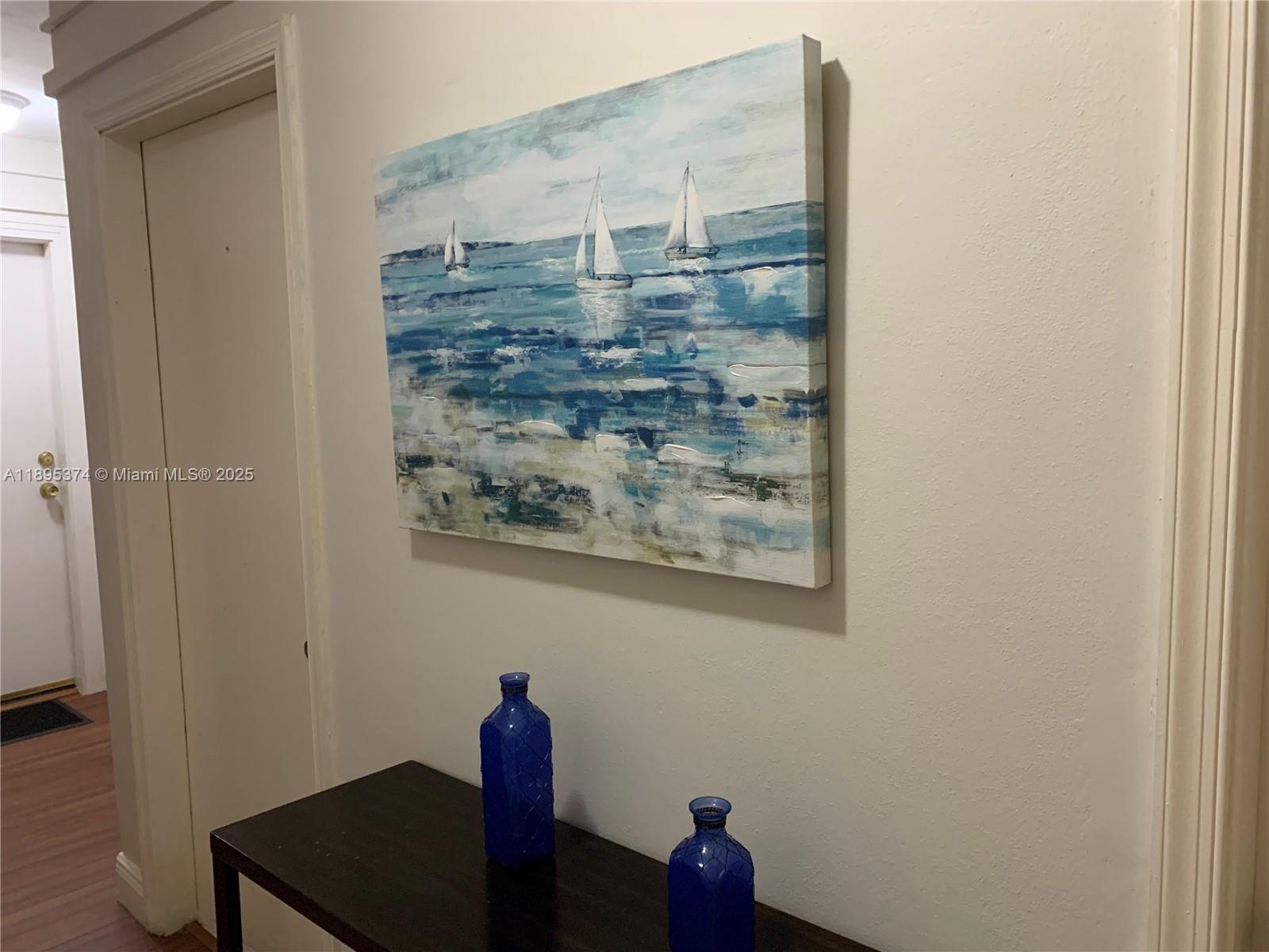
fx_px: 953
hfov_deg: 67.3
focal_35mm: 26
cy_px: 476
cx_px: 634
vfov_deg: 53.1
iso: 320
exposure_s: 1/60
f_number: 1.8
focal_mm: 4.25
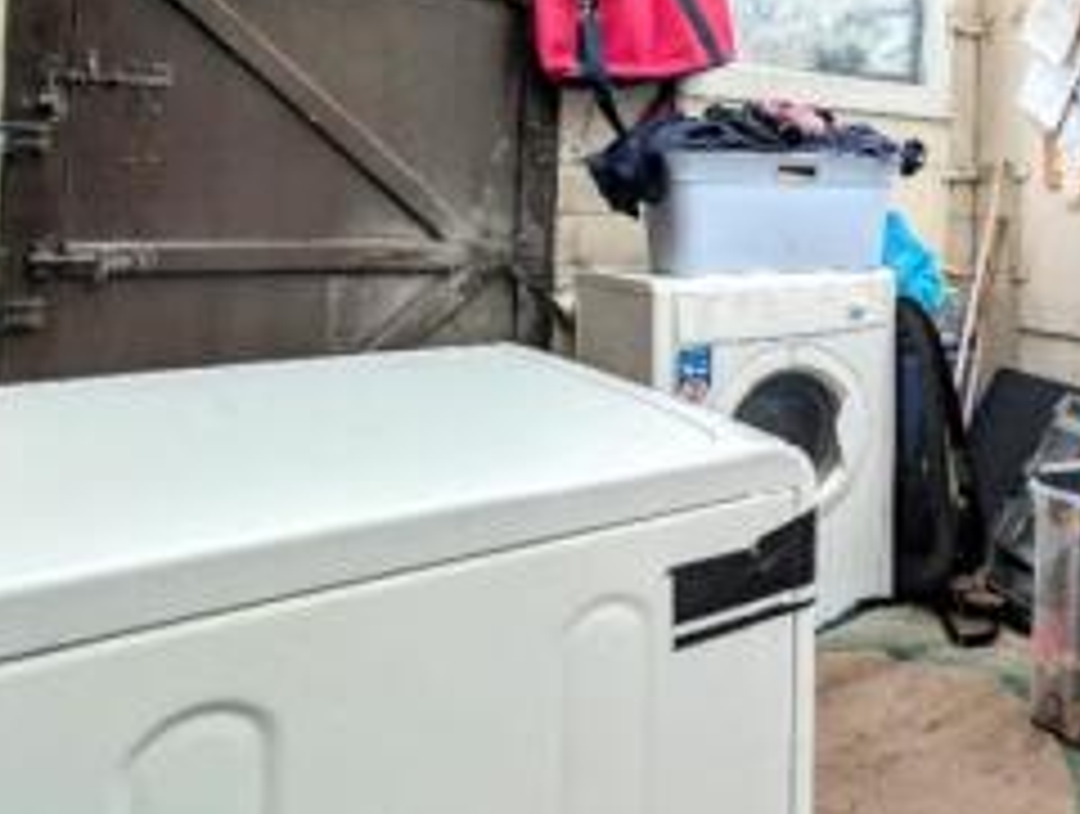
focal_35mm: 29
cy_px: 169
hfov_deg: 50.2
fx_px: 907
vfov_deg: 46.0
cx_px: 1076
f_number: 1.7
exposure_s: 1/662
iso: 53
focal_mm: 2.02
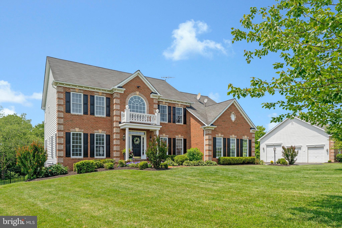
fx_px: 228
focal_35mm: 24
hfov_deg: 73.7
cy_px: 114
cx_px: 171
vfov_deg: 53.1
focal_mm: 24
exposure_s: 1/250
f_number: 8
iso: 100
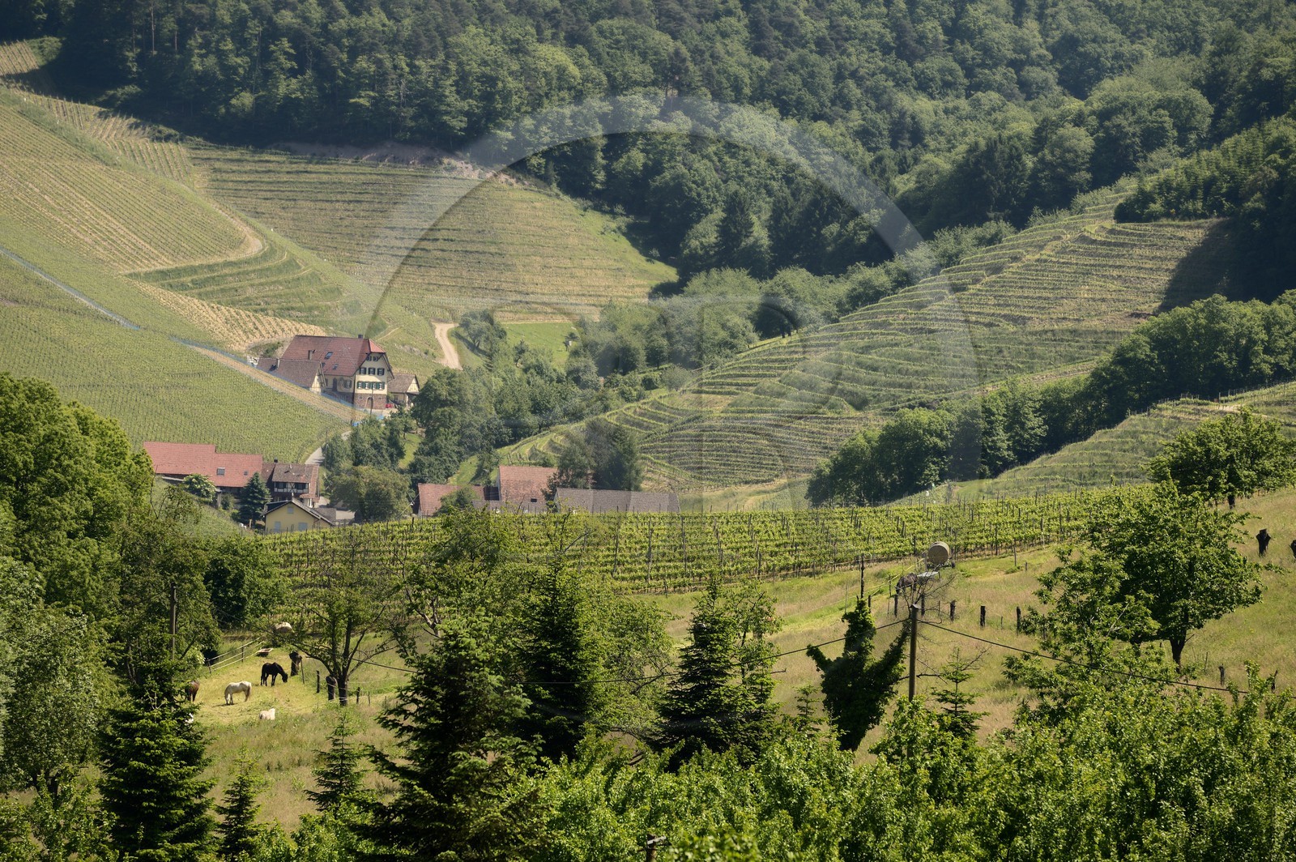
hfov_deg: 10.3
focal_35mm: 200
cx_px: 648
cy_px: 431
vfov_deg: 6.9
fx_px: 7194
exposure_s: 1/320
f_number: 8
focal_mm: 200
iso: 200
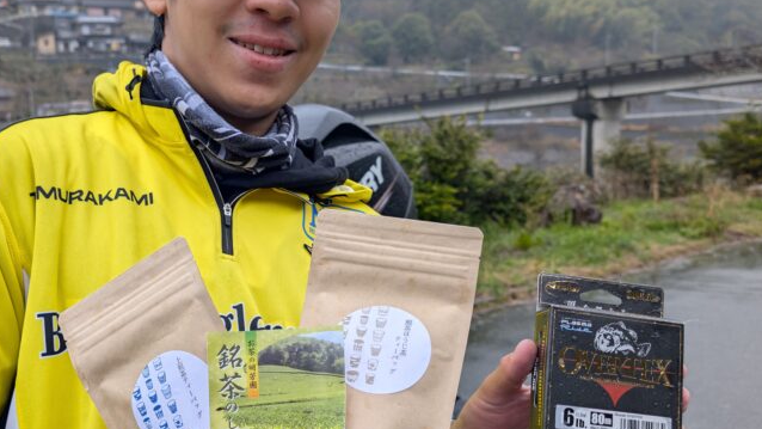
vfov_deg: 28.3
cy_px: 256
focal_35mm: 42
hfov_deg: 47.8
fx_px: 849
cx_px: 278
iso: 71
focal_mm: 6.9
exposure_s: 1/35.1
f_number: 1.68
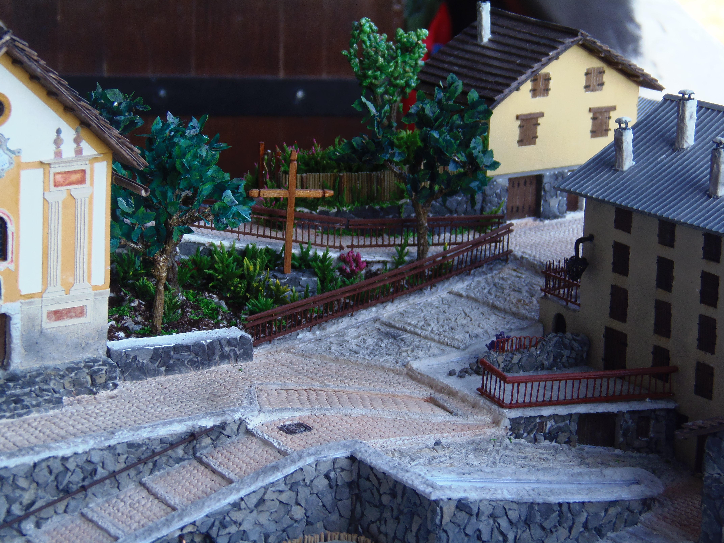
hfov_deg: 17.0
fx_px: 2426
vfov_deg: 12.8
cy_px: 272
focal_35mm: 116
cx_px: 362
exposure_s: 1/60
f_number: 4.5
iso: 64
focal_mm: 21.4
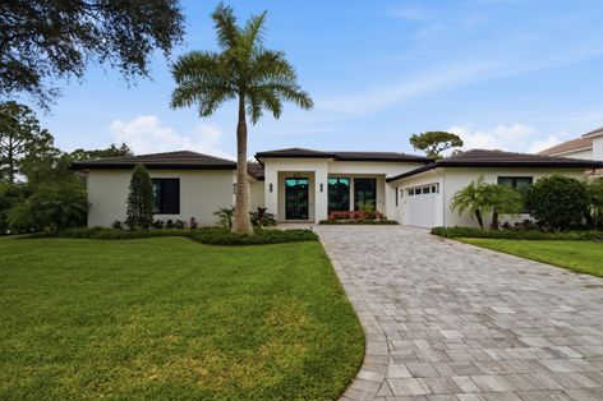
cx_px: 317
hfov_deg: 90.0
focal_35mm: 18
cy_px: 211
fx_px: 301
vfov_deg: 67.3
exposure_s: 1/6400
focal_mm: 17
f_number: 8
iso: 400
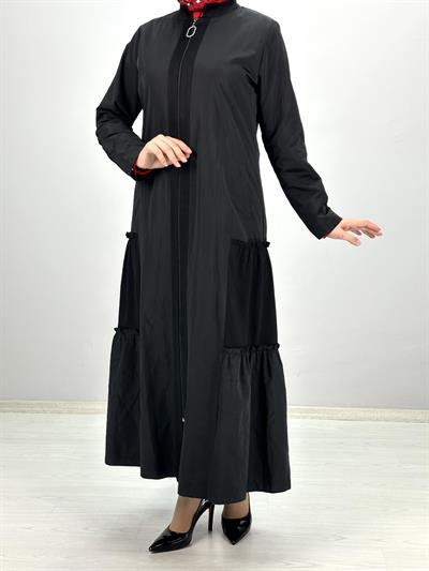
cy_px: 286
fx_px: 793
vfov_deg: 39.6
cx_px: 214
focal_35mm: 48
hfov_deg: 30.3
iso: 50
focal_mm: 6.86
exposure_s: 1/182
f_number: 1.78
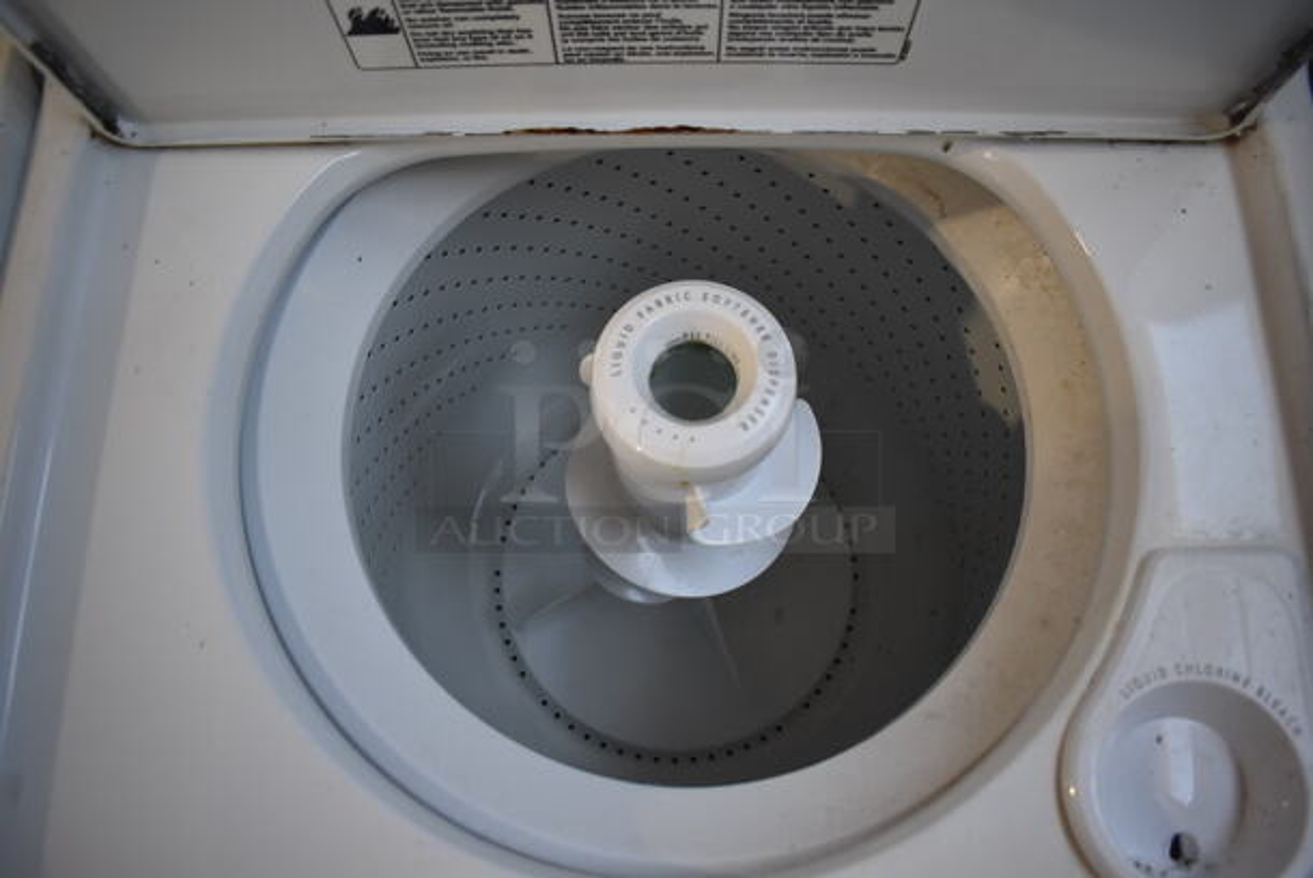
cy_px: 439
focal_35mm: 27
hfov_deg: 67.3
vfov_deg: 48.0
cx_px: 656
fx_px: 986
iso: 800
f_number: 3.5
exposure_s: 1/160
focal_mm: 18
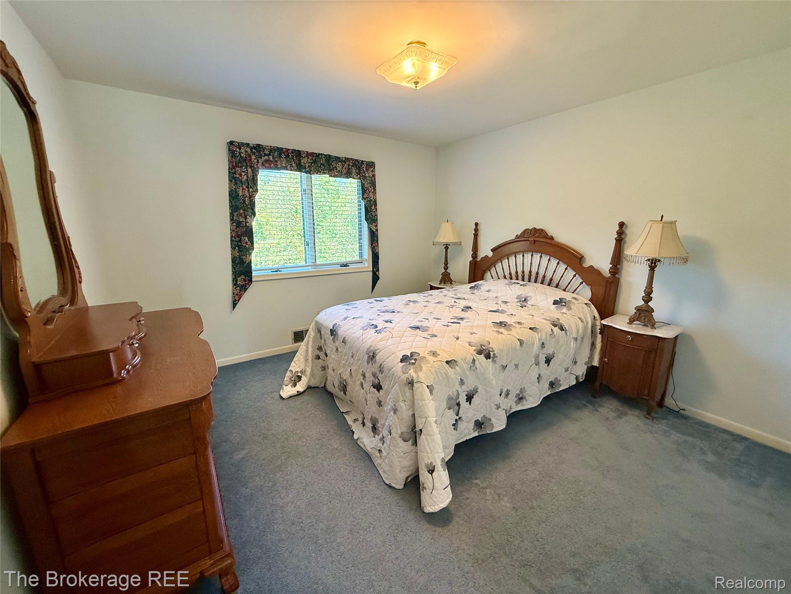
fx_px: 320
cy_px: 297
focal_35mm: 14
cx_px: 396
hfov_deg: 102.1
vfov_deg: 85.7
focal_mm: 2.22
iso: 160
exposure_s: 1/120
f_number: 2.2
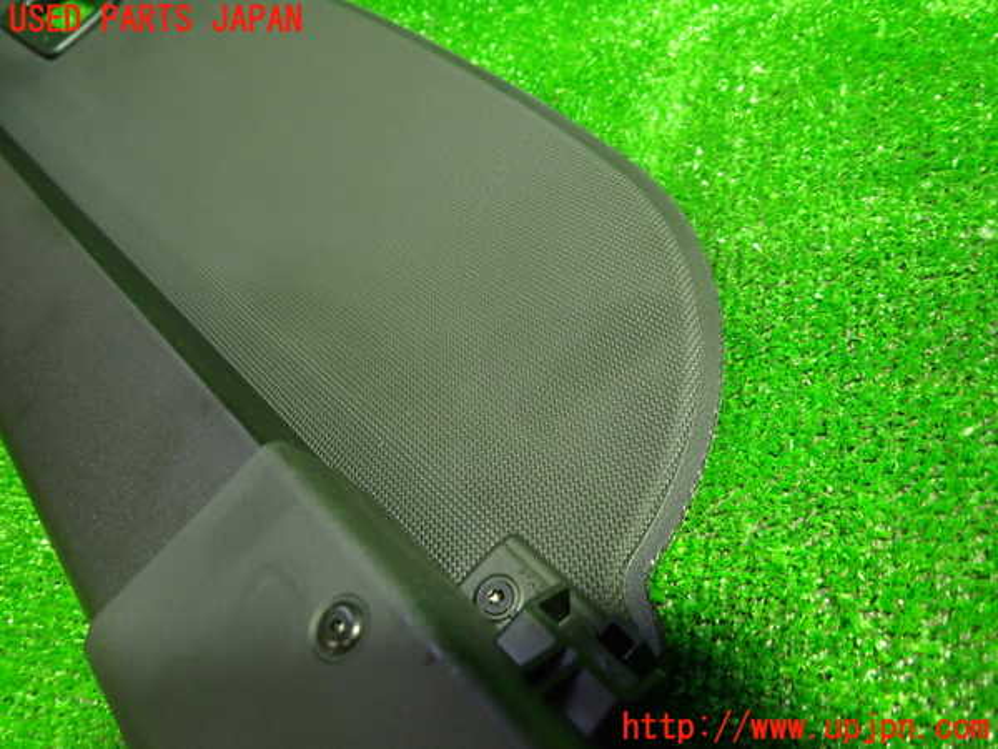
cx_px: 499
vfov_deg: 54.9
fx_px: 721
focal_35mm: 25
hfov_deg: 69.4
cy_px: 374
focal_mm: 4.5
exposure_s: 1/30
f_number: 2
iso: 640
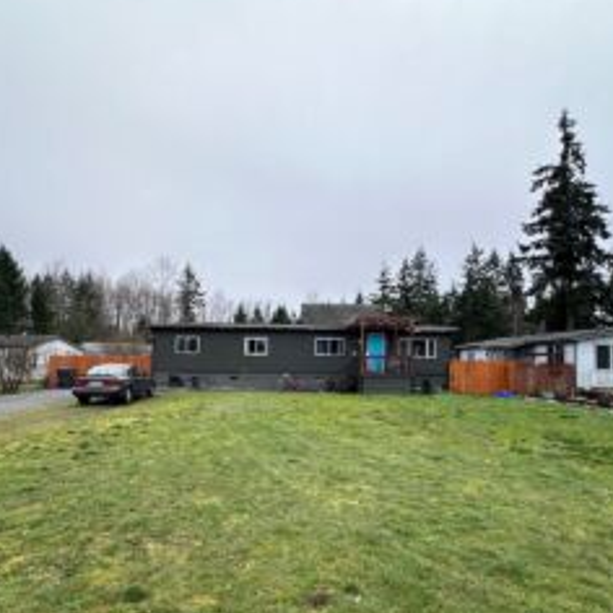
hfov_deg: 72.1
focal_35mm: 21
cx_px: 296
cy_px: 351
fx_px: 421
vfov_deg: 71.8
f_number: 2.2
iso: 40
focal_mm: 2.22
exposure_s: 1/246
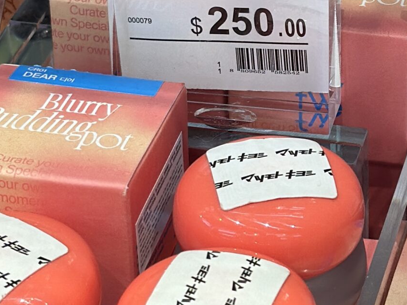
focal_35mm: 145
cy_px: 115
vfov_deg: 10.2
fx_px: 1706
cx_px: 352
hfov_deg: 13.5
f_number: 1.78
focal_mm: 6.86
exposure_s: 1/141
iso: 80
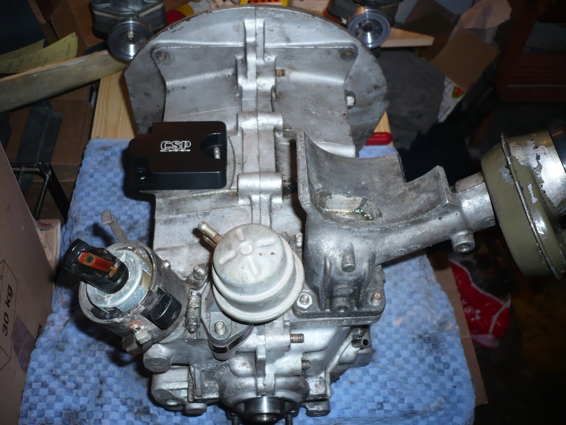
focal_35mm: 35
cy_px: 212
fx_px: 572
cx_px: 283
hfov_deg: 52.6
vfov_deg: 40.7
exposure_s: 1/30
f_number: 2.8
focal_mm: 5.8
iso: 100
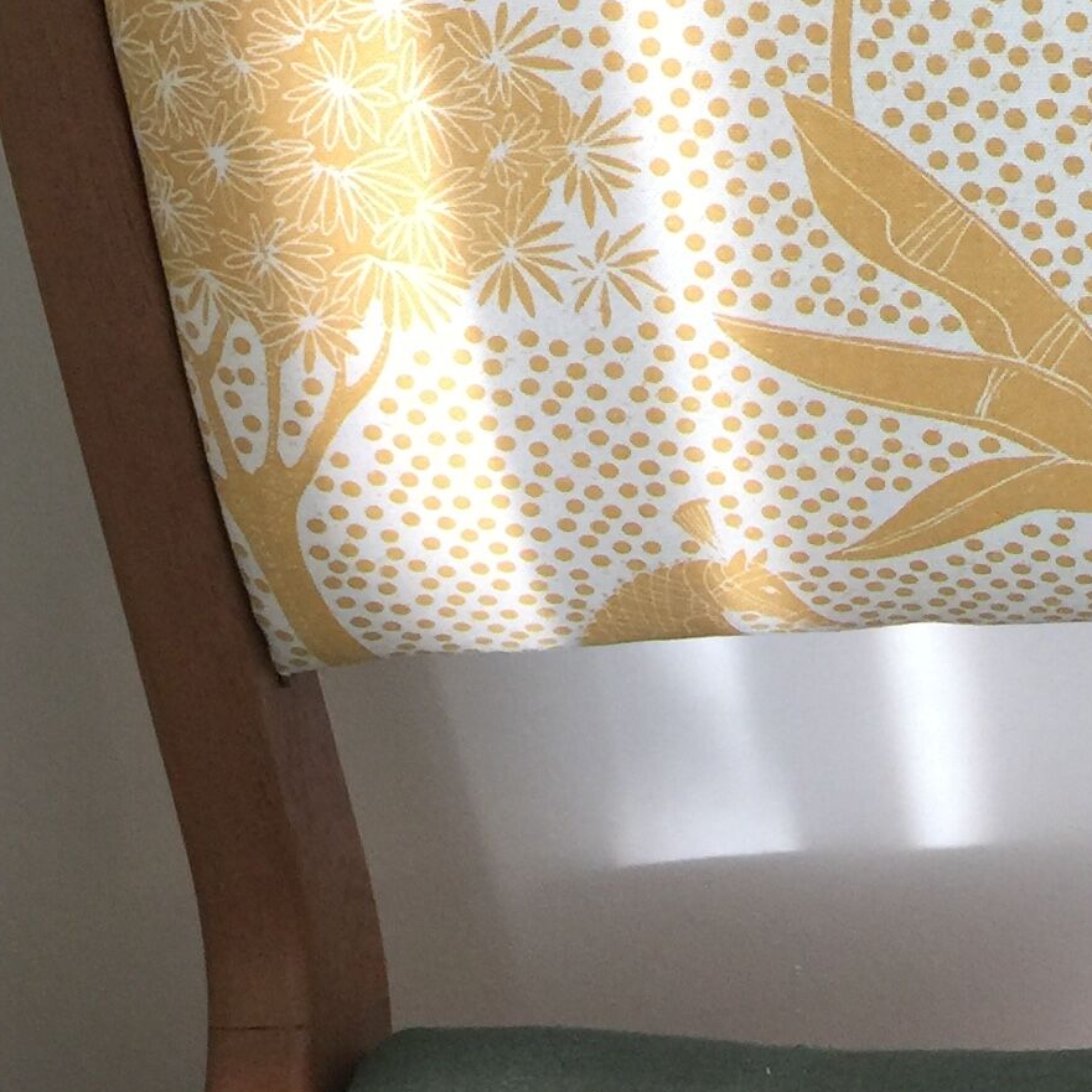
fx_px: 3391
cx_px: 1009
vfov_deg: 18.0
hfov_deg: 18.0
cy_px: 971
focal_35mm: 95
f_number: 2.2
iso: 50
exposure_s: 1/33
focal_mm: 4.15
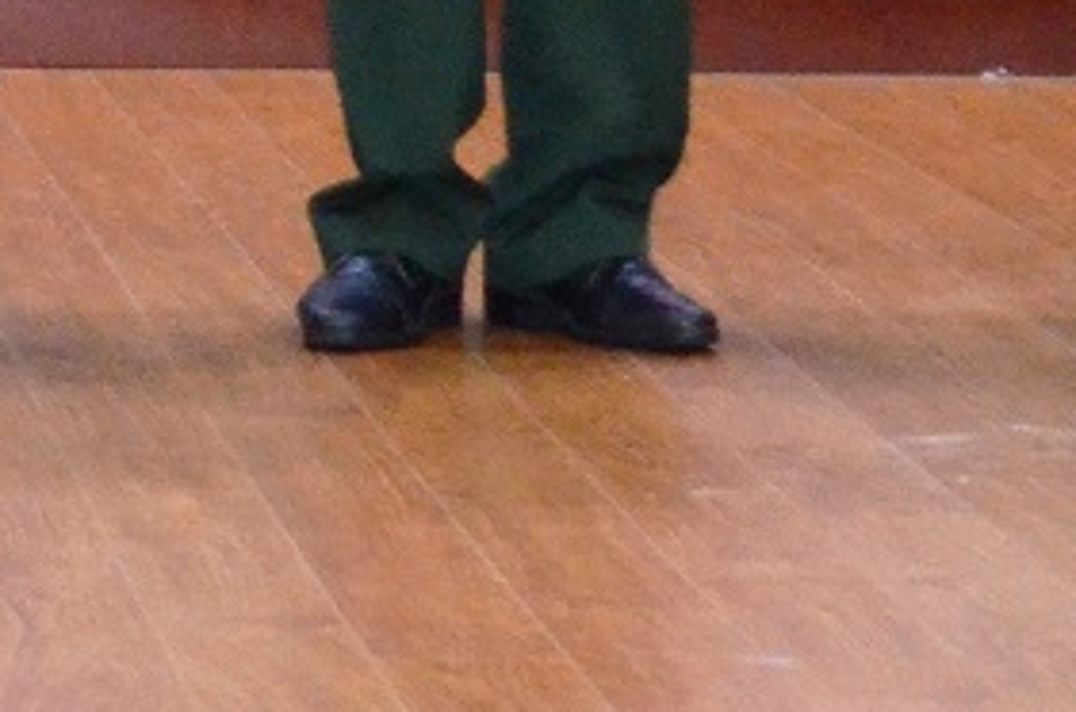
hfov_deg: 7.1
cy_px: -1391
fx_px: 8648
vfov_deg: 4.5
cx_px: -234
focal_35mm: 290
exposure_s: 1/60
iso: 2500
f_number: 4.8
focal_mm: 32
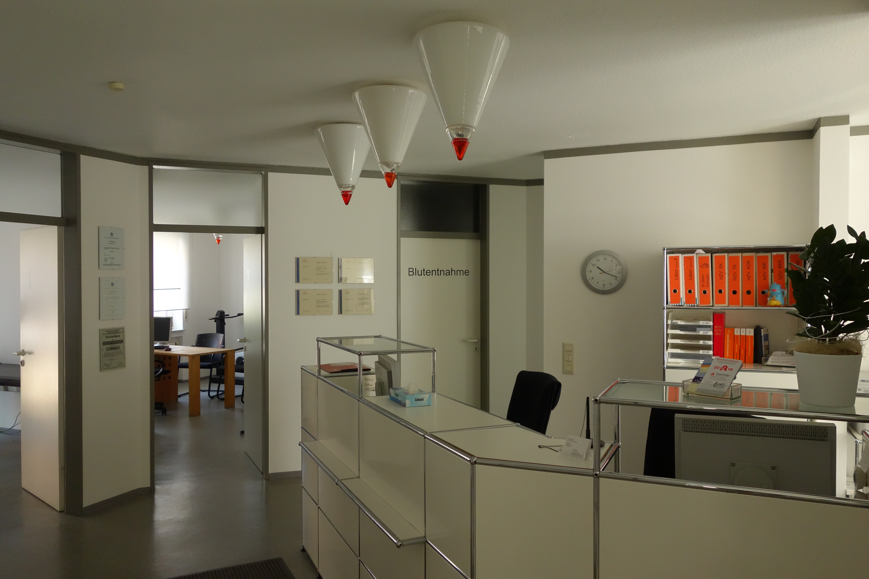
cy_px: 290
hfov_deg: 65.5
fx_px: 676
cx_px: 434
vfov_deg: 46.4
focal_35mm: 28
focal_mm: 10.4
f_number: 3.5
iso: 800
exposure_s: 1/100
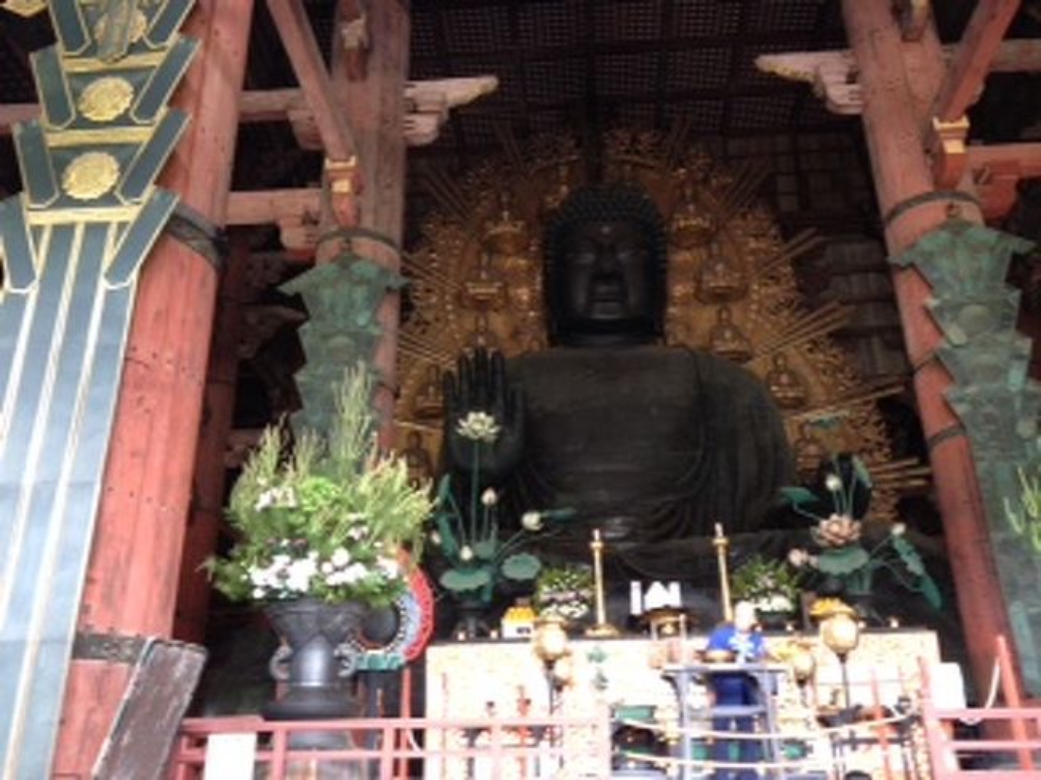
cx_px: 520
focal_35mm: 35
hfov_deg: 52.6
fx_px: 1052
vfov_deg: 40.7
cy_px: 390
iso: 100
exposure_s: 1/20
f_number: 2.4
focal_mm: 4.28
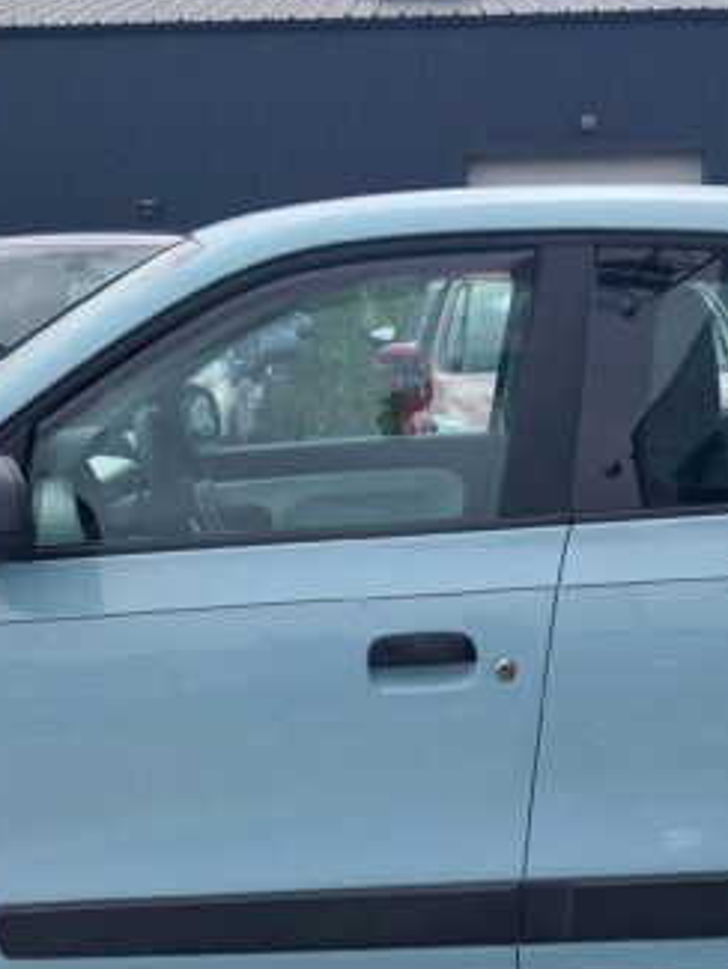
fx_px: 1793
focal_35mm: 64
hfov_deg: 22.9
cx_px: 439
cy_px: 733
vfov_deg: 29.7
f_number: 1.8
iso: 25
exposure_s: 1/856
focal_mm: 4
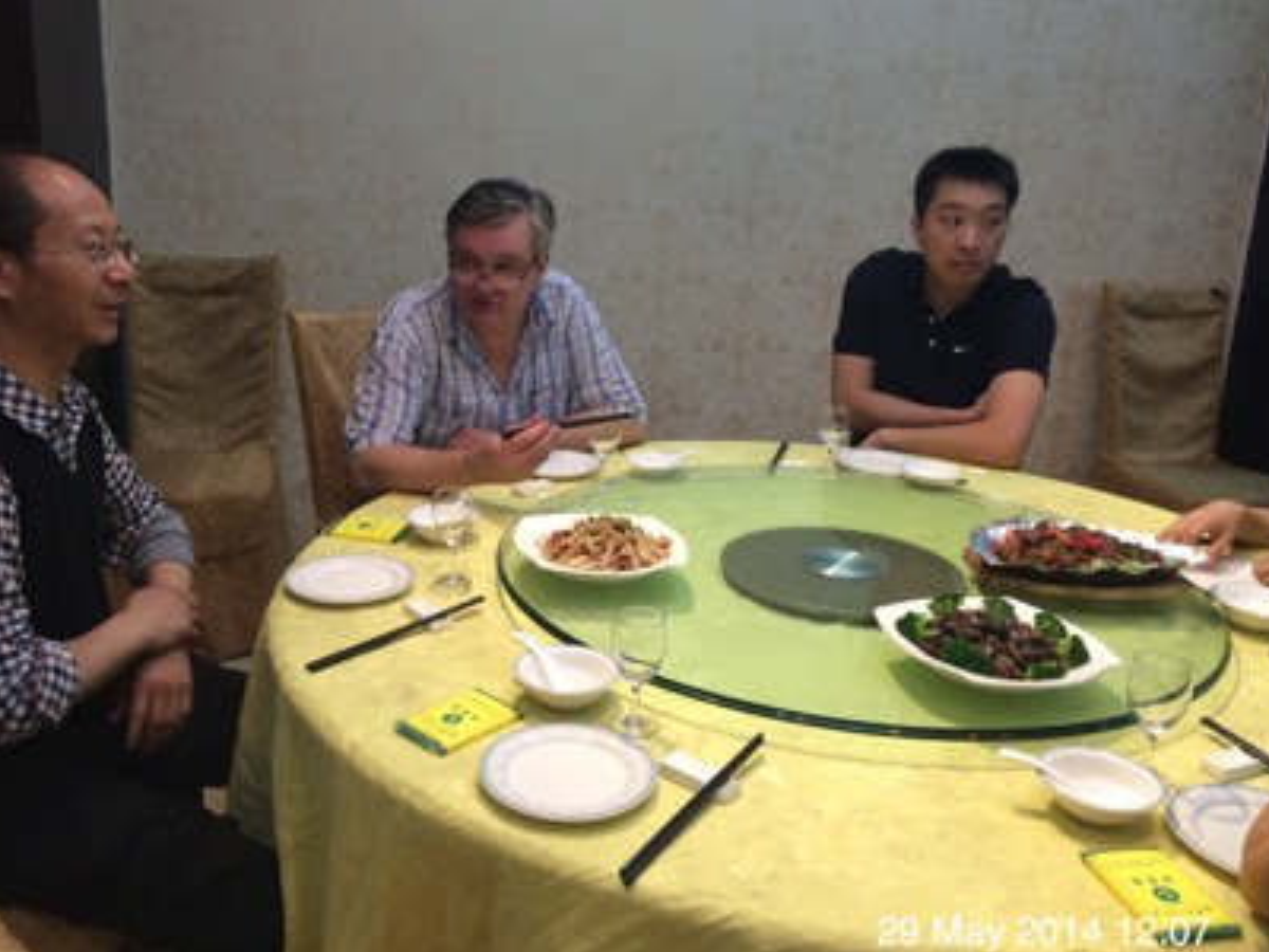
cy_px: 444
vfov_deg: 42.9
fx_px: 1210
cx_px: 587
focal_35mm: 33
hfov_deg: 55.3
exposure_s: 1/33
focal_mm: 4.12
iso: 250
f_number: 2.2
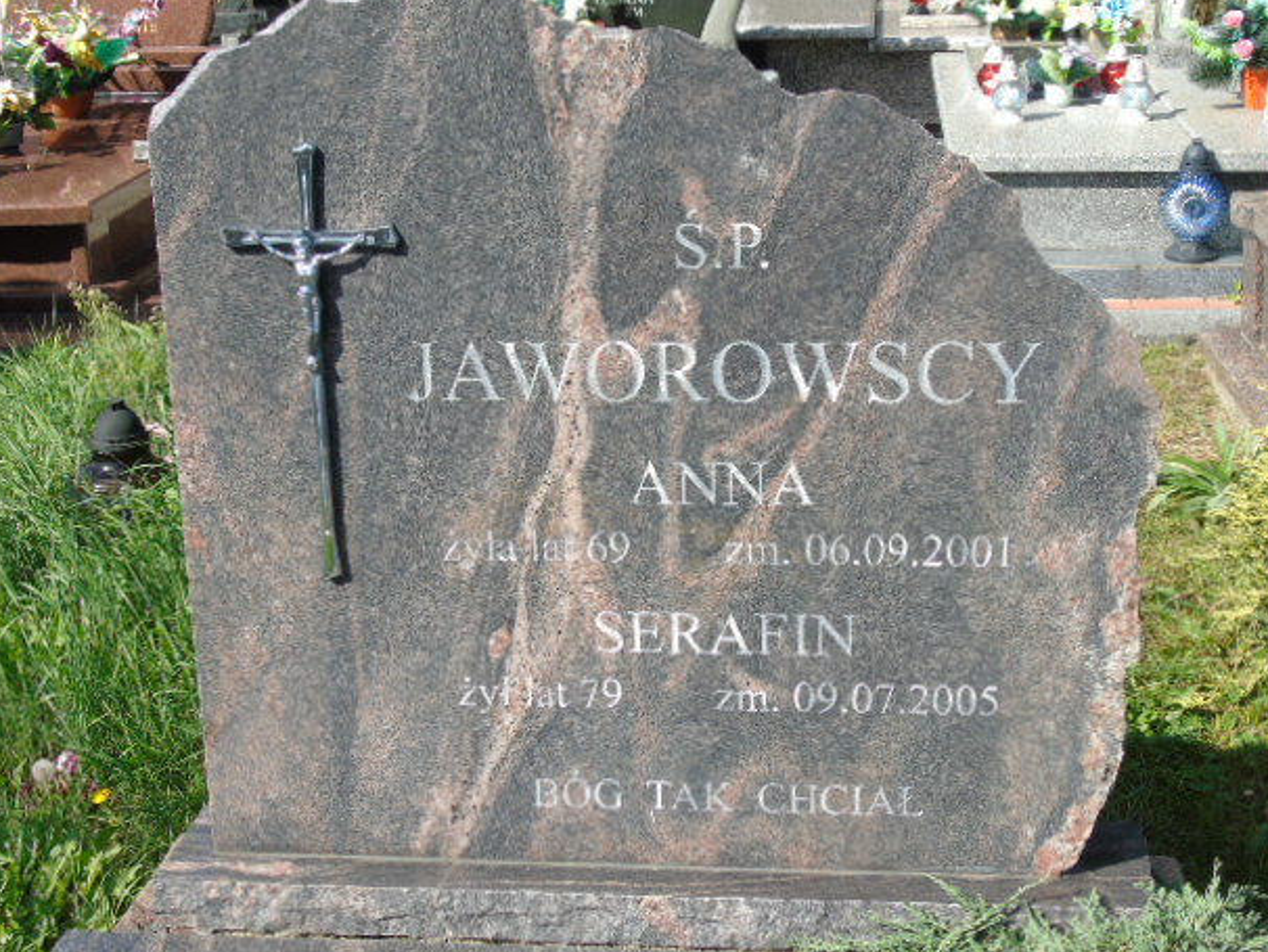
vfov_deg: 25.7
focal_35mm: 57
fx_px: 2089
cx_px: 653
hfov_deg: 33.8
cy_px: 485
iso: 80
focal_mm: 9.6
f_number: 4.3
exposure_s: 1/320
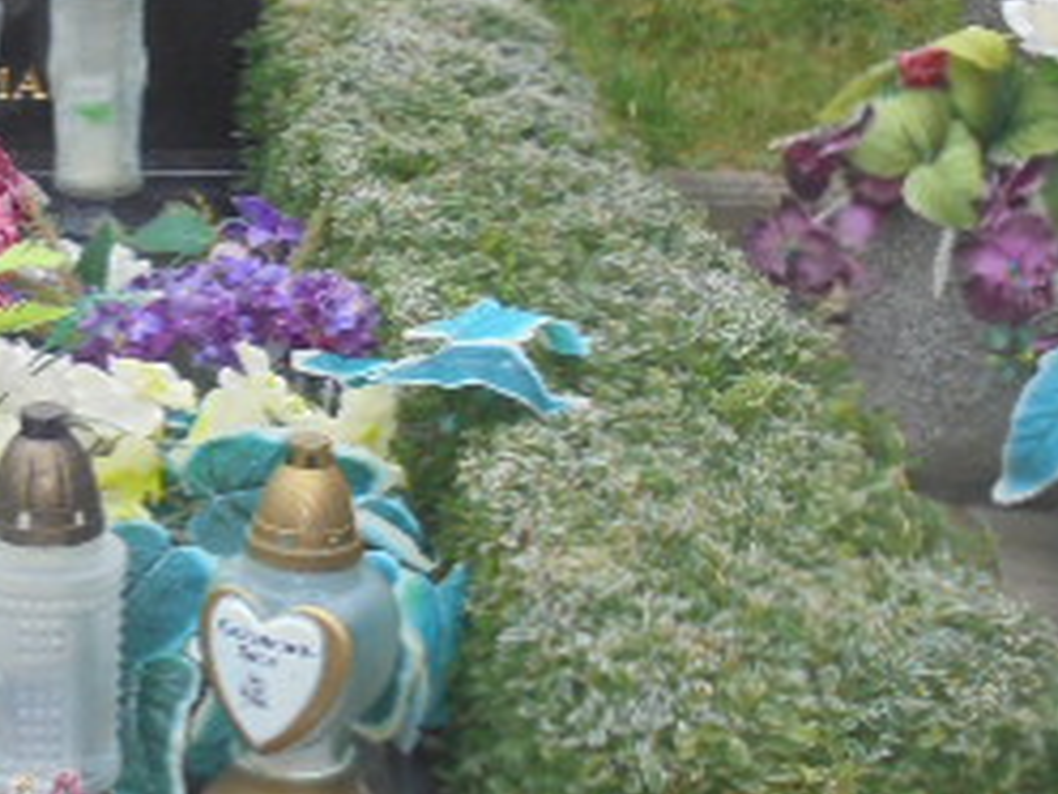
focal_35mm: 111
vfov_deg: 13.3
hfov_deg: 17.1
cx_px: -158
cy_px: 354
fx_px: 3393
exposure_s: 1/30
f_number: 4.5
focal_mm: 7.8
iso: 200
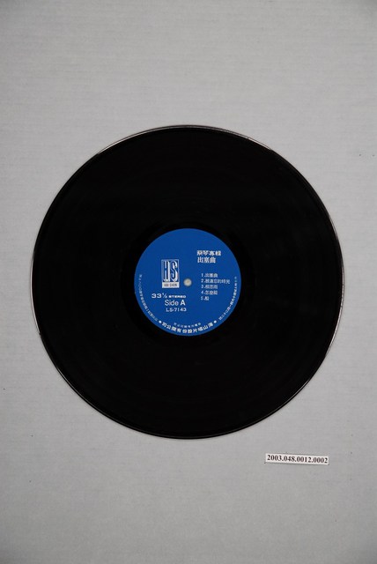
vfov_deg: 21.9
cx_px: 188
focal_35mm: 93
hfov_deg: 14.7
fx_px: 1458
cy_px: 282
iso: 320
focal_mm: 62
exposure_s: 1/50
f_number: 4.5
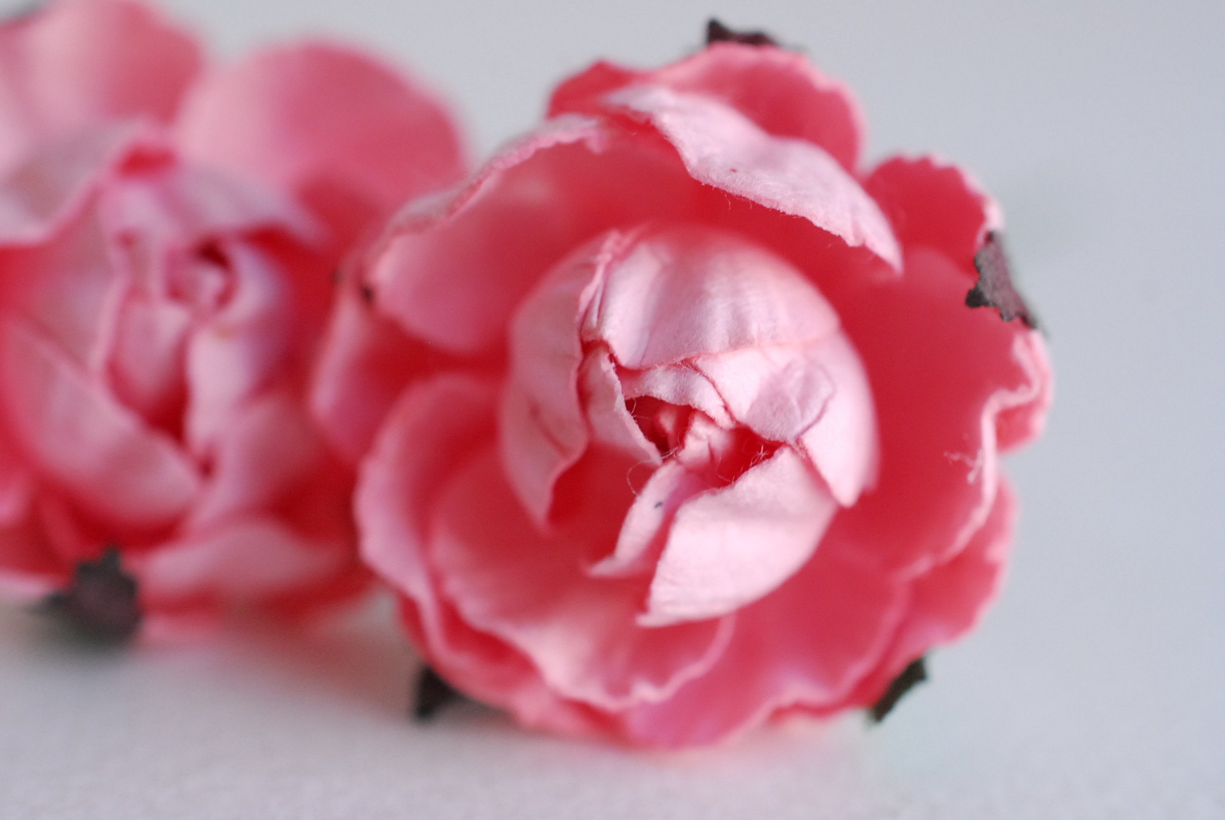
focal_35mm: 60
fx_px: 2044
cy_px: 410
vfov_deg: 22.7
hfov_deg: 33.4
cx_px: 612
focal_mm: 40
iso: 800
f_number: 5.6
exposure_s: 1/125
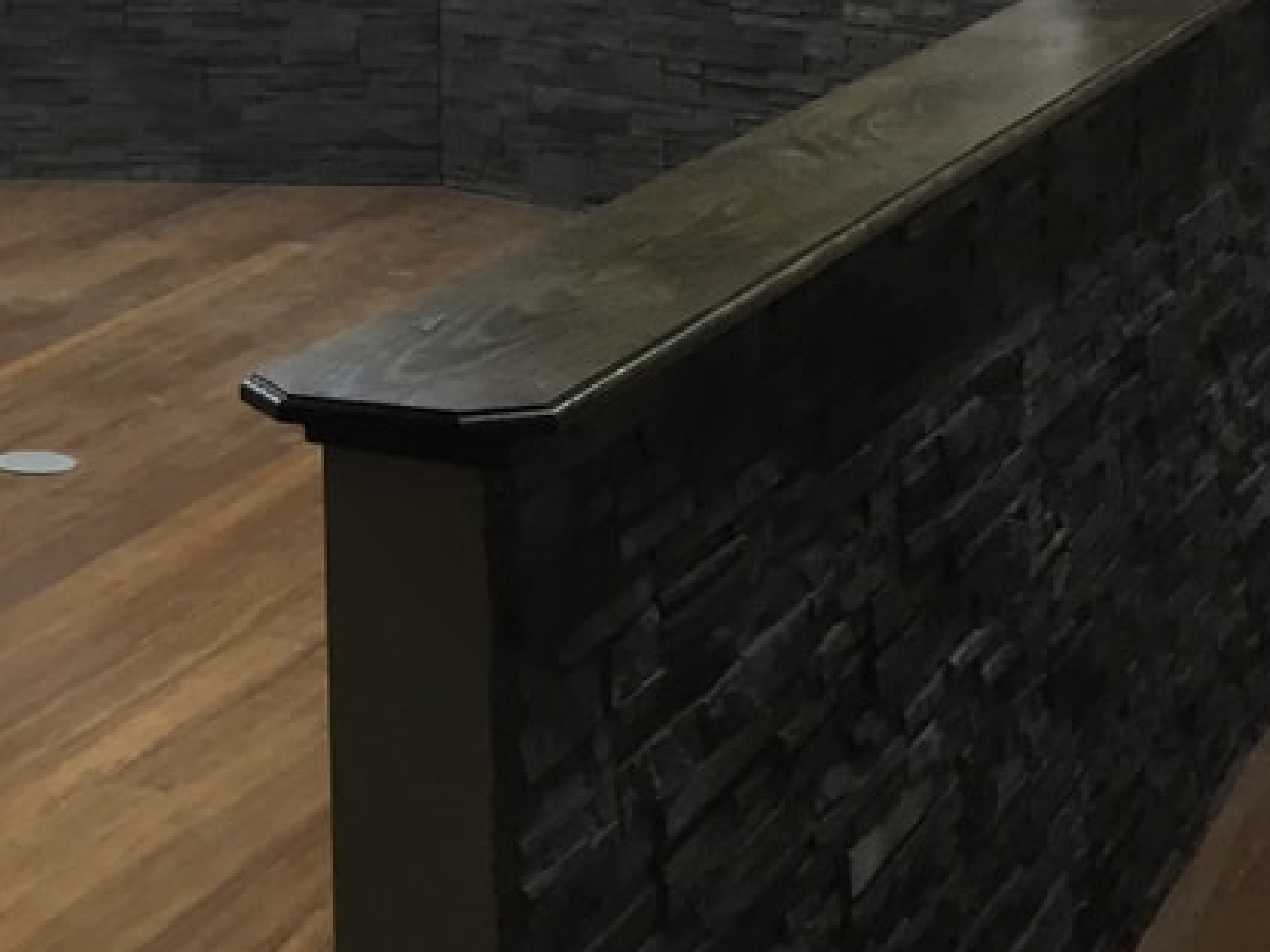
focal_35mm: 93
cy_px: -290
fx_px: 3412
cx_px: -435
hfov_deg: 19.3
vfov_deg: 15.2
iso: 32
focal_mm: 4.15
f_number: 2.2
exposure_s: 1/30
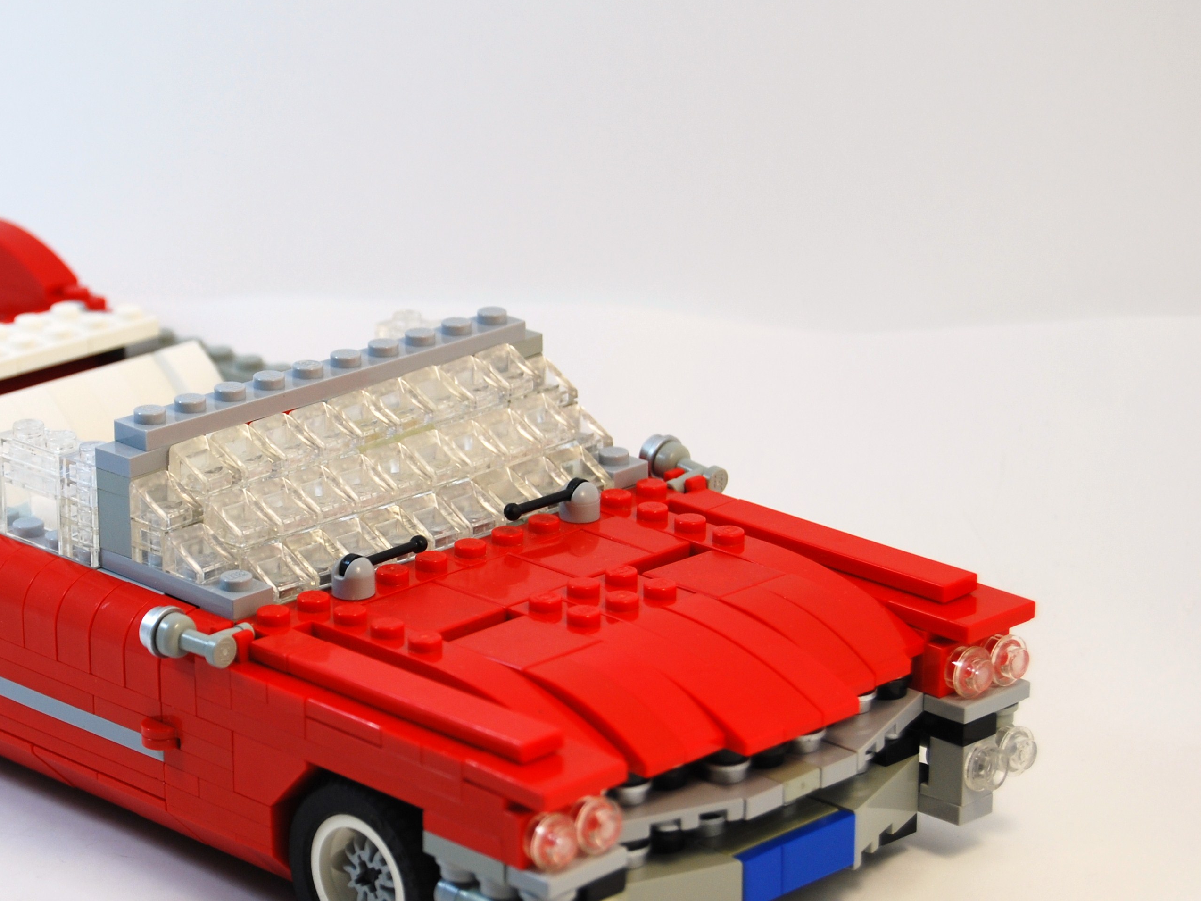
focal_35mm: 121
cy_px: 471
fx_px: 4189
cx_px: 301
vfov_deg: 12.3
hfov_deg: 16.2
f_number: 5.6
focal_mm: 55
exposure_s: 1/125
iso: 160
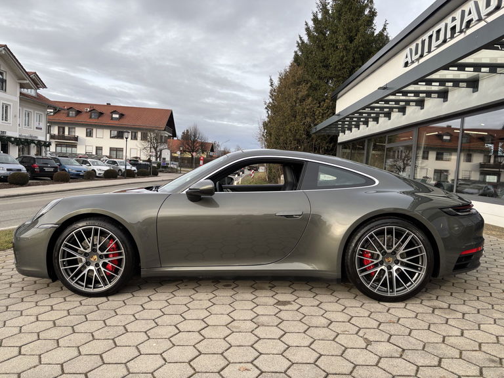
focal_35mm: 26
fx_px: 379
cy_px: 189
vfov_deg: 53.1
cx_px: 252
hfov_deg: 67.3
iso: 50
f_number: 1.6
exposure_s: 1/608
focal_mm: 5.96
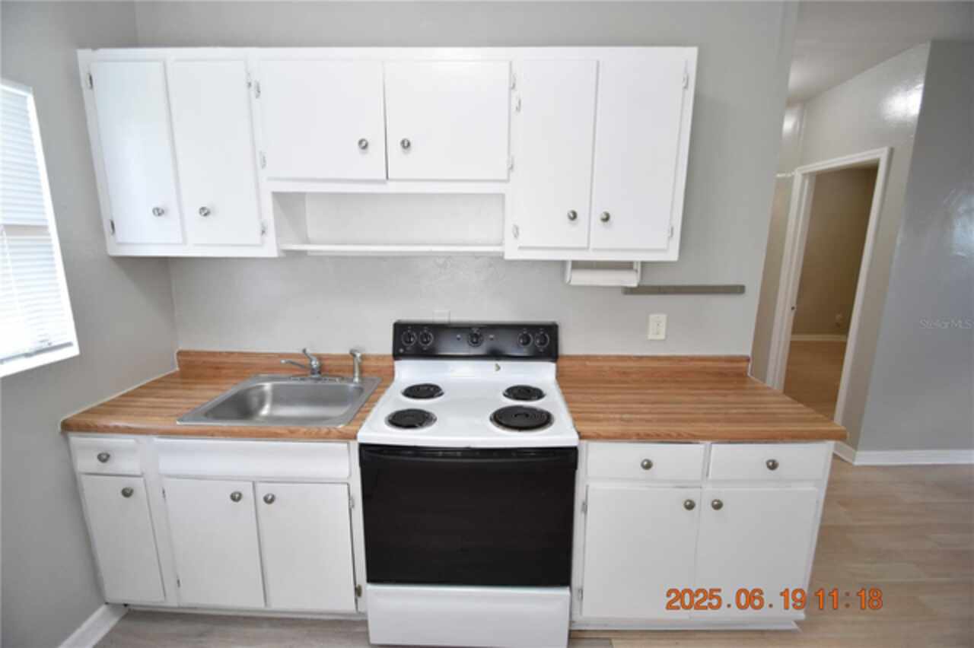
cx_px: 487
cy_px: 324
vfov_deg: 77.3
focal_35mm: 15
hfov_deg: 100.4
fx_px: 406
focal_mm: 10
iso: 800
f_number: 3.5
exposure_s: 1/125
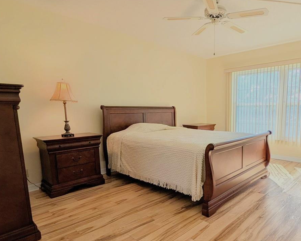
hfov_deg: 74.6
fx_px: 187
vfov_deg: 65.2
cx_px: 207
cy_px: 139
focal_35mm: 21
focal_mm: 2.02
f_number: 1.7
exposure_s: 1/424
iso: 51
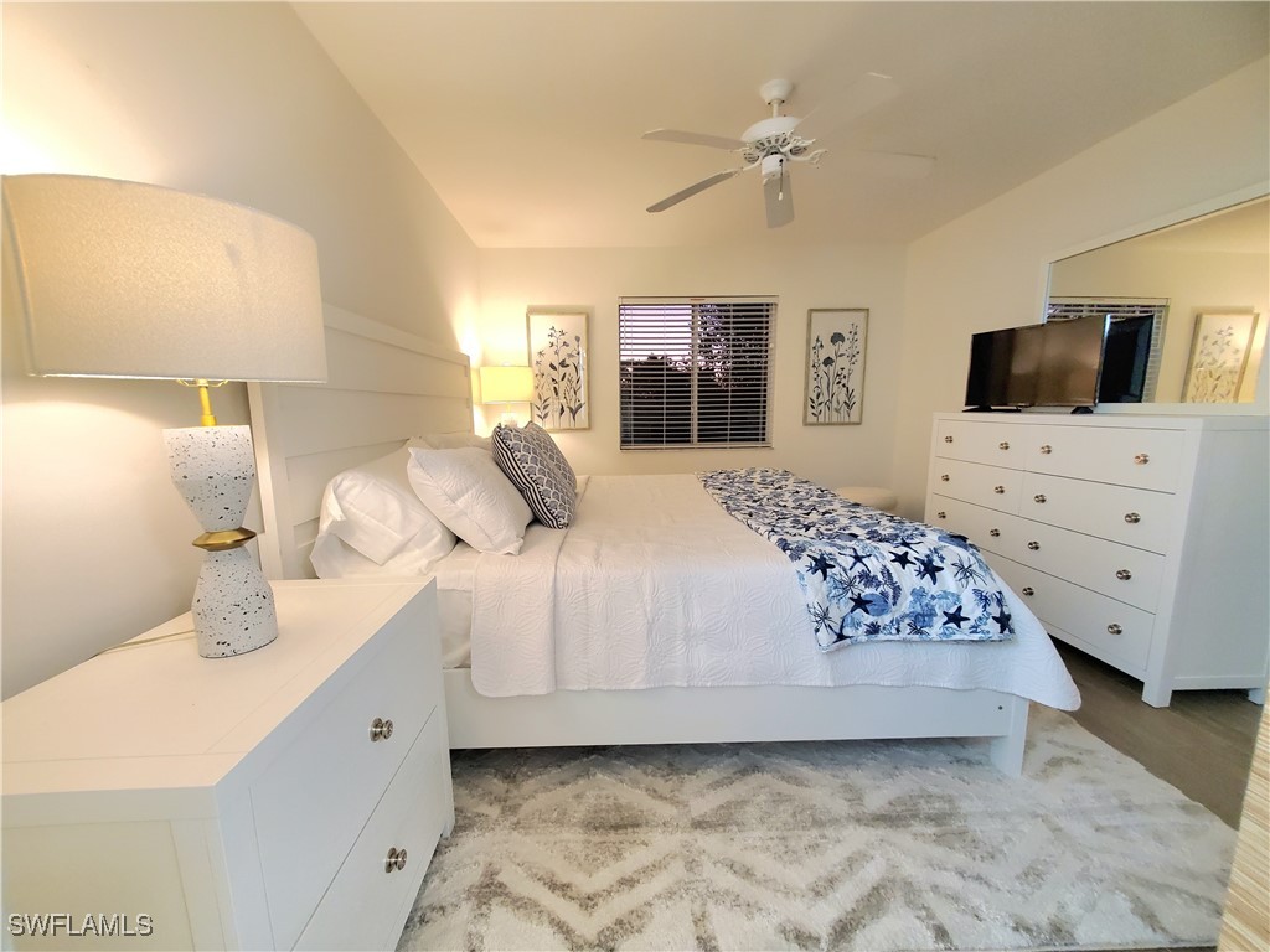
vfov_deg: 89.9
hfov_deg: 106.2
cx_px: 635
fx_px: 477
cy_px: 476
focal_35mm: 13
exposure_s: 1/40
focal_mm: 1.8
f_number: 2.2
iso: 500
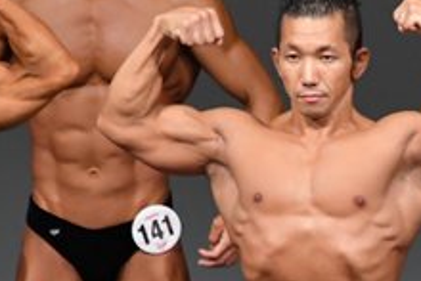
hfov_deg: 1.6
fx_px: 15446
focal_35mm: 1320
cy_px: 382
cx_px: 537
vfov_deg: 1.0
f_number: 5.6
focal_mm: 250
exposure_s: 1/400
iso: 4000
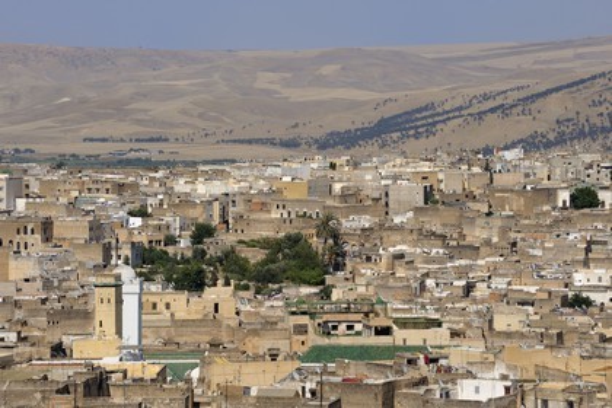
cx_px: 306
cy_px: 204
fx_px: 3400
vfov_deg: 6.9
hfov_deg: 10.3
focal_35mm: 200
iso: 200
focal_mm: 200
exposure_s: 1/250
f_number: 14
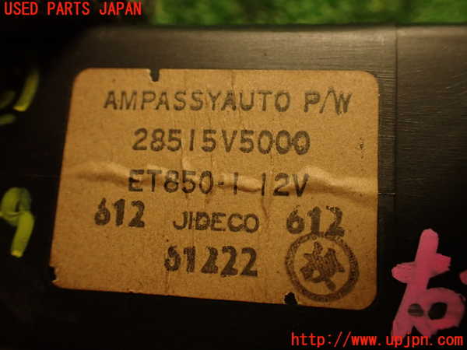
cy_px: 175
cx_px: 234
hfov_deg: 56.8
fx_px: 432
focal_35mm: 32
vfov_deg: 44.2
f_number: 2.4
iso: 250
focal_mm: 5.79
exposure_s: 1/30
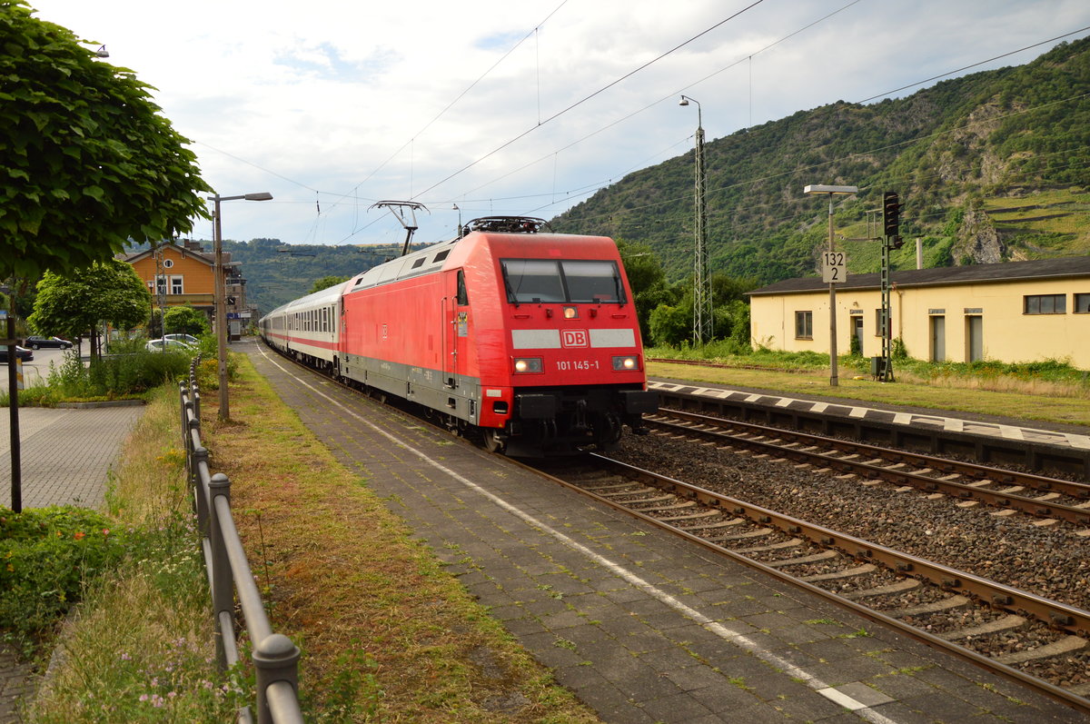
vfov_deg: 41.6
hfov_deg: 59.6
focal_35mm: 32
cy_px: 362
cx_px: 545
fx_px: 953
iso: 400
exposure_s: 1/1000
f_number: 6.3
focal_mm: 21
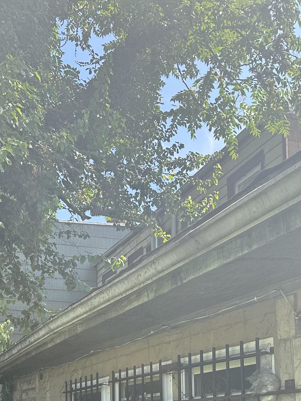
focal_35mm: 48
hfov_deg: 29.8
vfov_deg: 36.5
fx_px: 557
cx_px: 77
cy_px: 382
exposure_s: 1/843
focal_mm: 6.86
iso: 80
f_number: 1.78
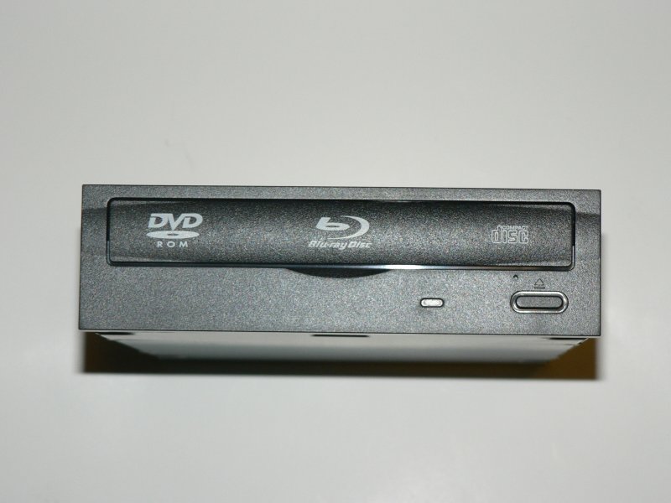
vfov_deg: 14.5
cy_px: 252
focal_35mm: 102
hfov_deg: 19.3
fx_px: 1977
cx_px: 336
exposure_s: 1/60
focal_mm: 16.9
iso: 100
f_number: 3.2
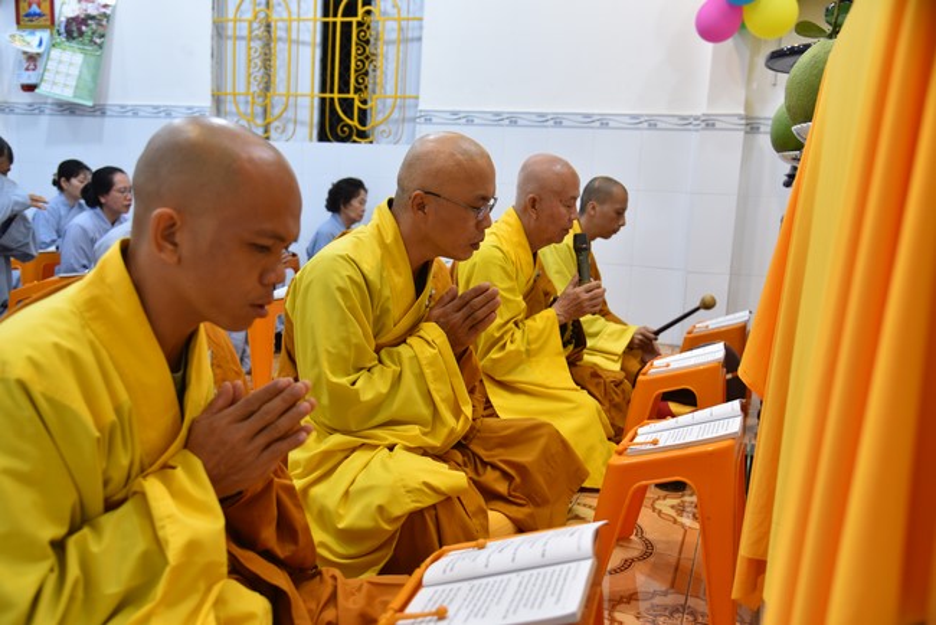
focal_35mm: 32
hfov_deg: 58.7
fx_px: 832
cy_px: 312
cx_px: 468
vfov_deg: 41.2
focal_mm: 32
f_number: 4
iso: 640
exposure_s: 1/60
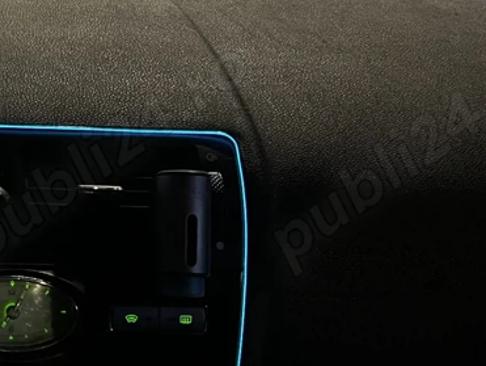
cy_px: 178
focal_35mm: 70
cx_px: -48
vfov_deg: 21.0
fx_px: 984
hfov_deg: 25.7
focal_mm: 5.7
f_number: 1.5
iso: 1000
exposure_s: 1/30
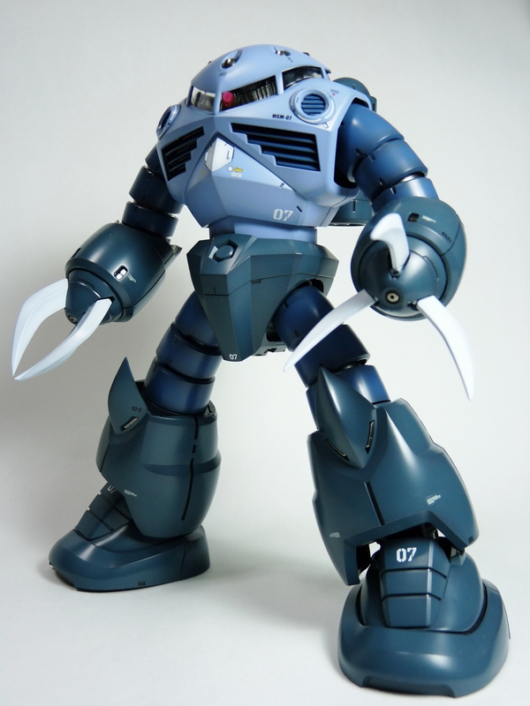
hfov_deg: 39.7
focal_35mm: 36
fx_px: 735
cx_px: 265
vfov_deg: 51.4
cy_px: 353
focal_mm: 6.4
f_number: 3
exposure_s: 1/30
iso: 100
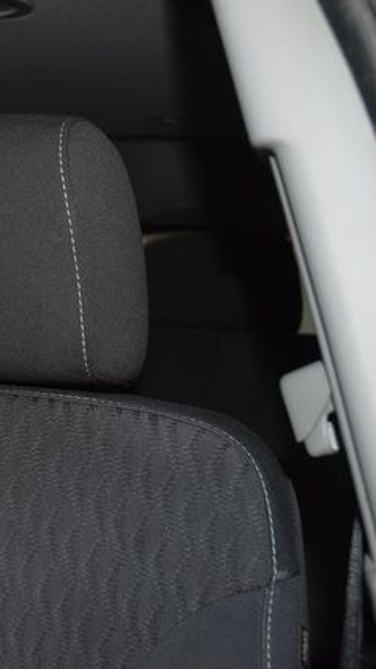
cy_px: 334
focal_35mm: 57
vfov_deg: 36.6
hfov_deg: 19.9
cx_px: -66
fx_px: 1012
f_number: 3.8
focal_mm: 24
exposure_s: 1/60
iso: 1250
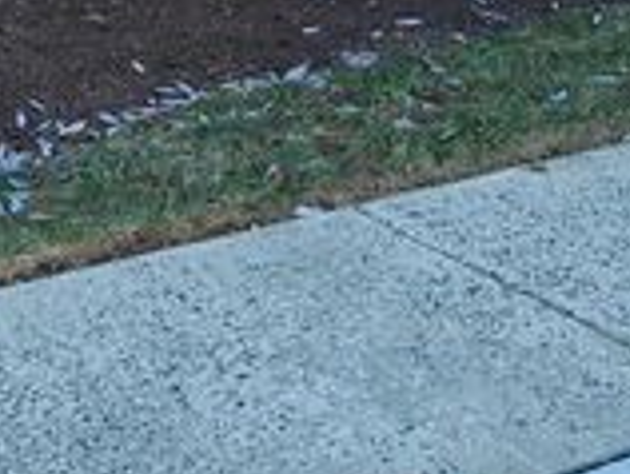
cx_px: 56
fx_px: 1440
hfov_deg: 24.0
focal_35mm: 79
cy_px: -185
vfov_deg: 17.3
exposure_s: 1/120
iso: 181
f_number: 1.7
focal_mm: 4.68
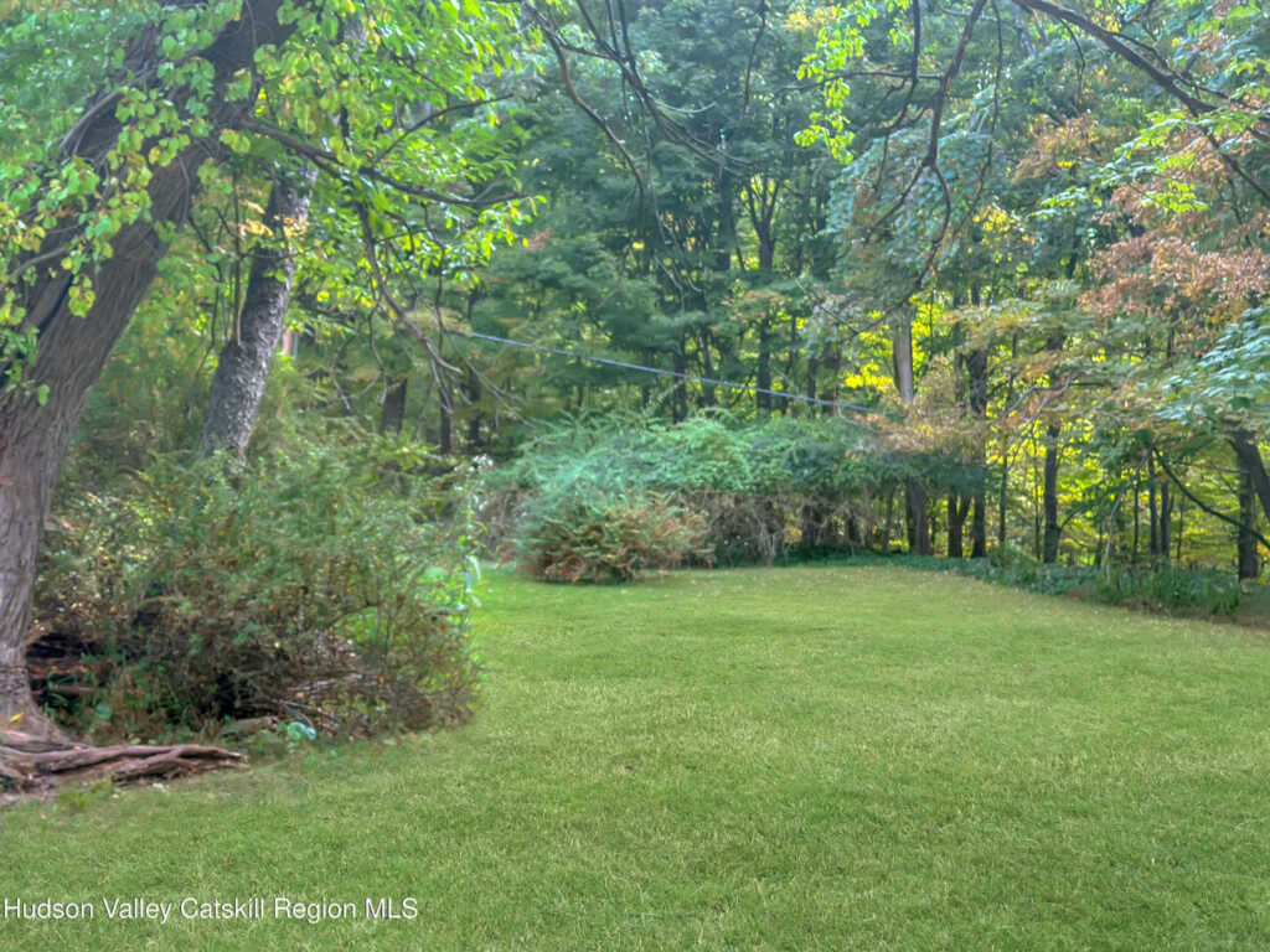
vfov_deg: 30.3
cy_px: 476
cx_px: 635
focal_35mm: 48
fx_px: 1761
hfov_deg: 39.7
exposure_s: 1/400
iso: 80
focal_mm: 6.86
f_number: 1.8
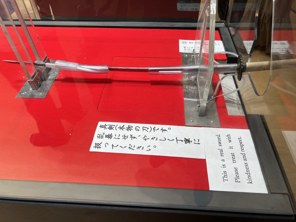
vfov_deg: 53.1
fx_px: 222
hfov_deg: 67.3
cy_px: 111
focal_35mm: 26
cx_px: 148
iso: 50
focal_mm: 5.7
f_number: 1.5
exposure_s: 1/120
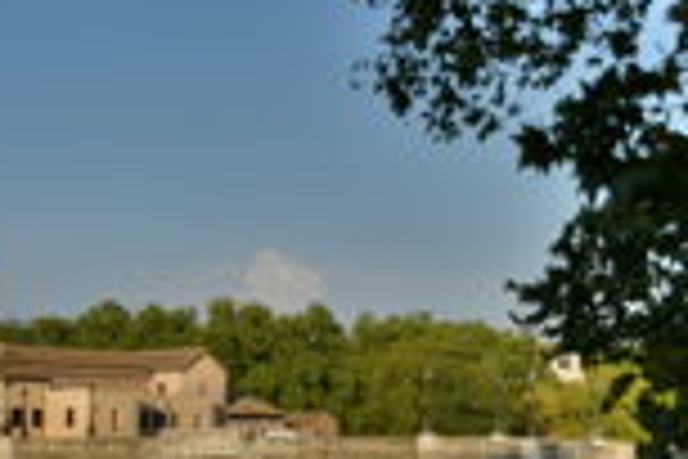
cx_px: -139
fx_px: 1643
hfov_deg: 21.9
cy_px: 475
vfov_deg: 15.6
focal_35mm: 86
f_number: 3.5
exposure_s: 1/1600
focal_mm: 22
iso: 100
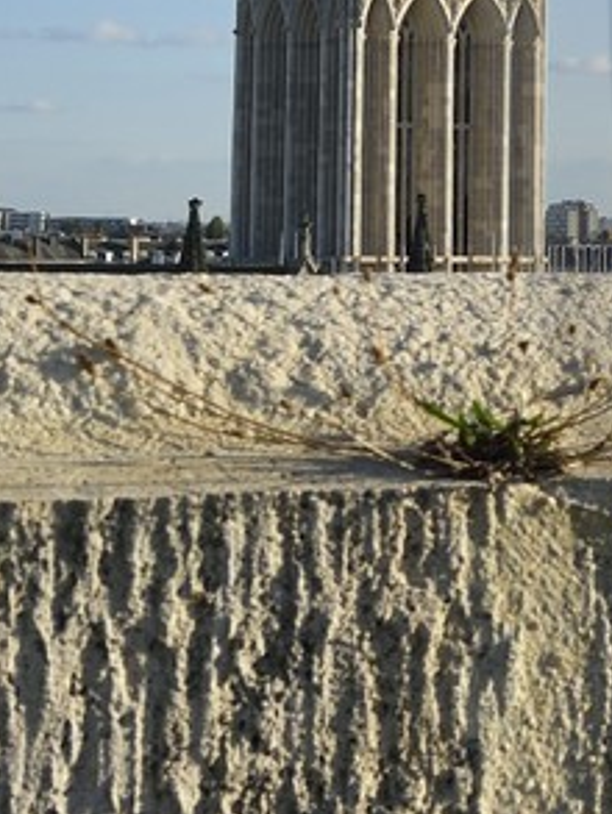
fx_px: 3580
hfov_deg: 8.6
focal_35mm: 152
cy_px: 6
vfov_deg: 12.8
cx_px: 1630
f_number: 13
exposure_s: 1/200
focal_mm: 29
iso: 200
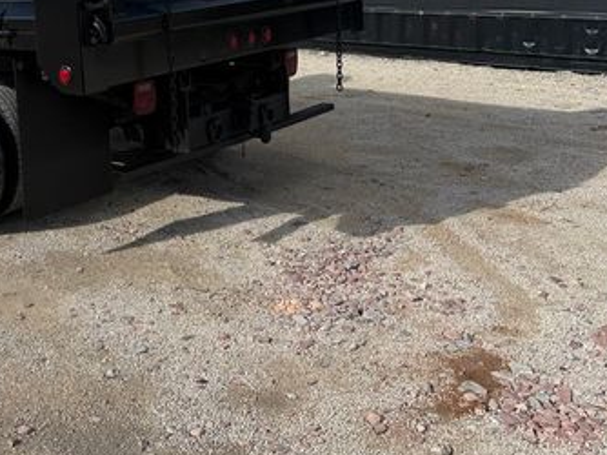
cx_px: 75
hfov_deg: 38.7
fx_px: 806
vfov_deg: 30.1
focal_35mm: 46
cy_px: 42
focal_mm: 6.76
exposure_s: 1/5714
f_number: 1.78
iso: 80
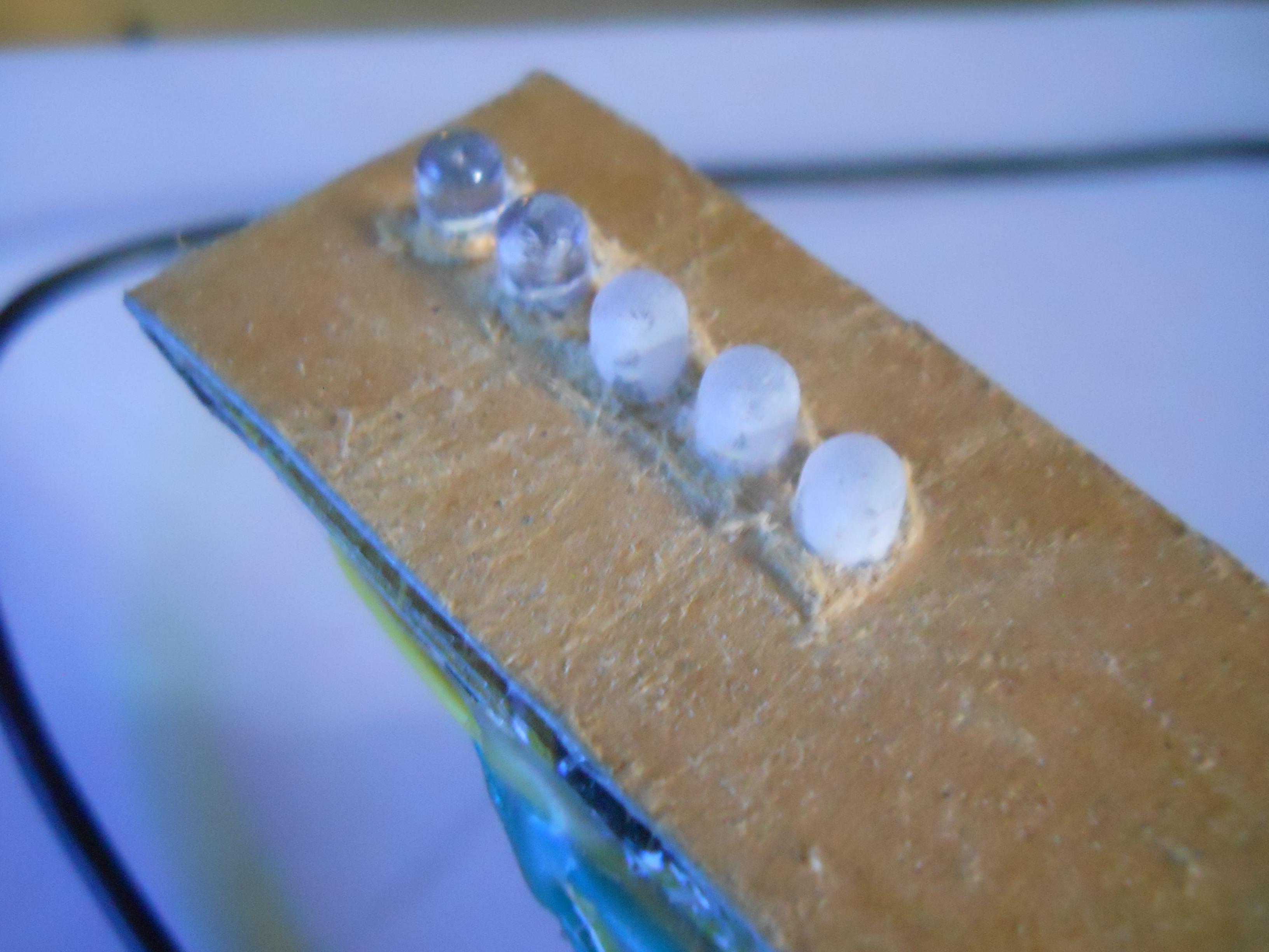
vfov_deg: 35.1
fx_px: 1503
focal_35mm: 41
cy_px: 476
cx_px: 634
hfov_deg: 45.8
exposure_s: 1/3
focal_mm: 6.72
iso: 800
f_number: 3.1
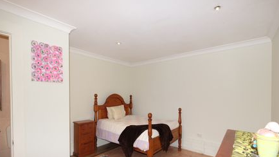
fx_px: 126
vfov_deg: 62.9
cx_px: 148
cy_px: 99
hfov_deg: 95.8
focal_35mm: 17
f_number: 4
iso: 200
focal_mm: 10
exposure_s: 1/30
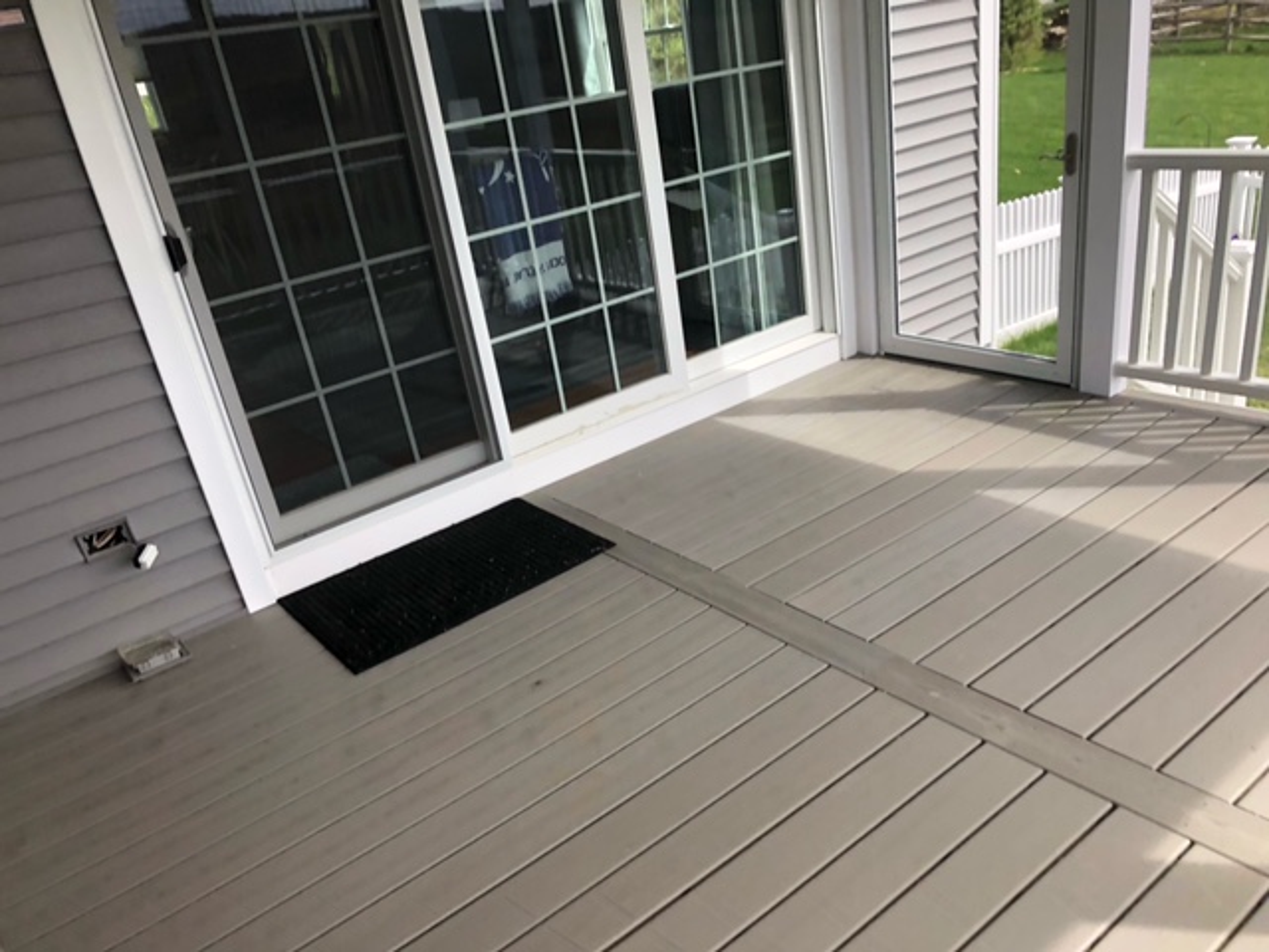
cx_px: 634
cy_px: 476
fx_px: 1026
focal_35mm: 28
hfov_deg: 63.4
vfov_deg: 49.7
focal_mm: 3.99
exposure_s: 1/362
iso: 20
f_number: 1.8
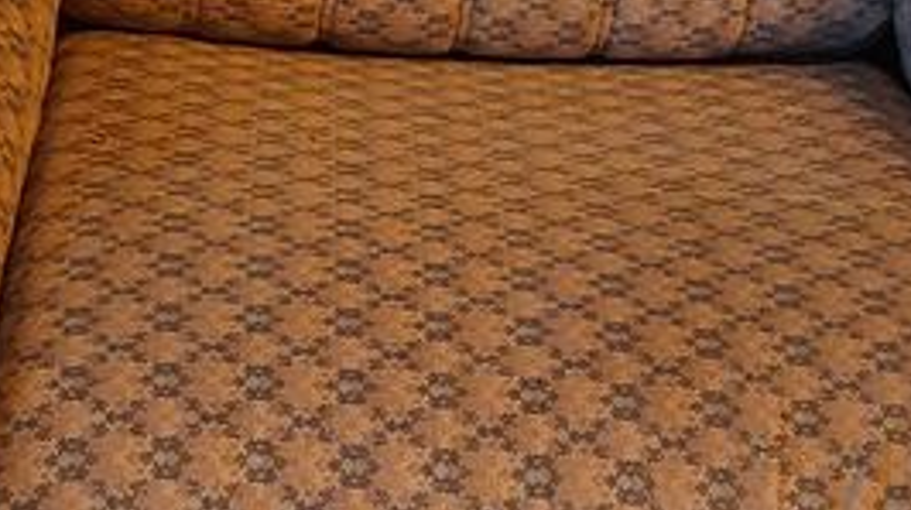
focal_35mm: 123
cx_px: 418
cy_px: 335
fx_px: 2968
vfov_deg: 9.8
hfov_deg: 17.4
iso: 320
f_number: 1.8
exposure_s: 1/30
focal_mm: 4.6
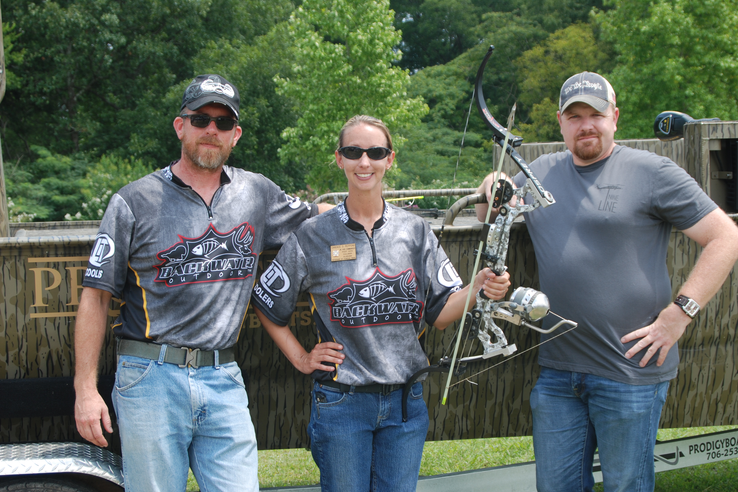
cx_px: 370
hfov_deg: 30.1
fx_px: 1373
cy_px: 249
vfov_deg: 20.3
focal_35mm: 67
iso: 100
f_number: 5.6
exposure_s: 1/125
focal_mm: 44
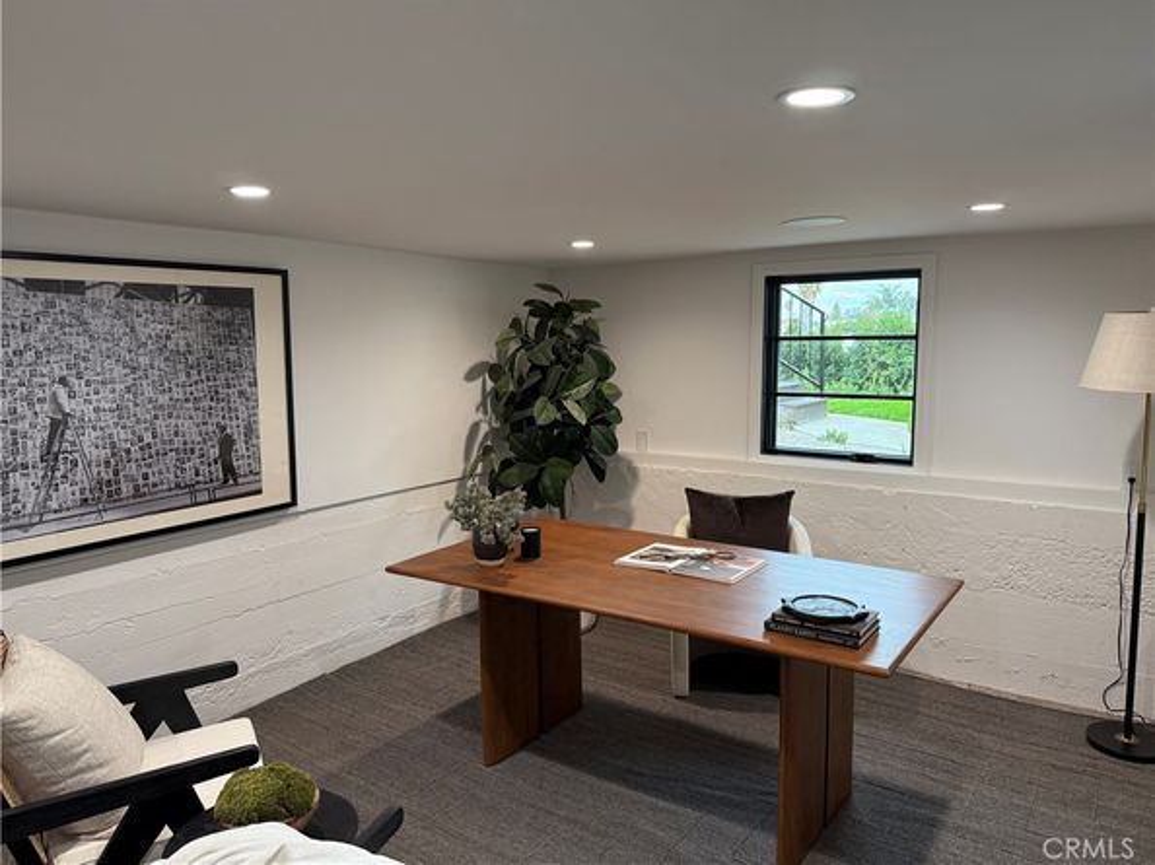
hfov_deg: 71.6
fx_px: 800
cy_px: 432
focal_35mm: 24
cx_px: 578
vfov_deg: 56.8
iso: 200
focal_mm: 6.76
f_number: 1.78
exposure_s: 1/120
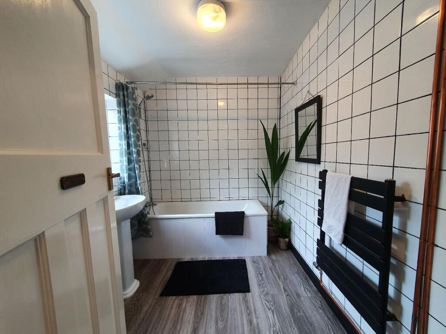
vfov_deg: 89.9
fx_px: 167
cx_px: 223
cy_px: 167
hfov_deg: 106.2
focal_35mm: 13
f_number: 2.2
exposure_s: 1/50
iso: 125
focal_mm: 1.8
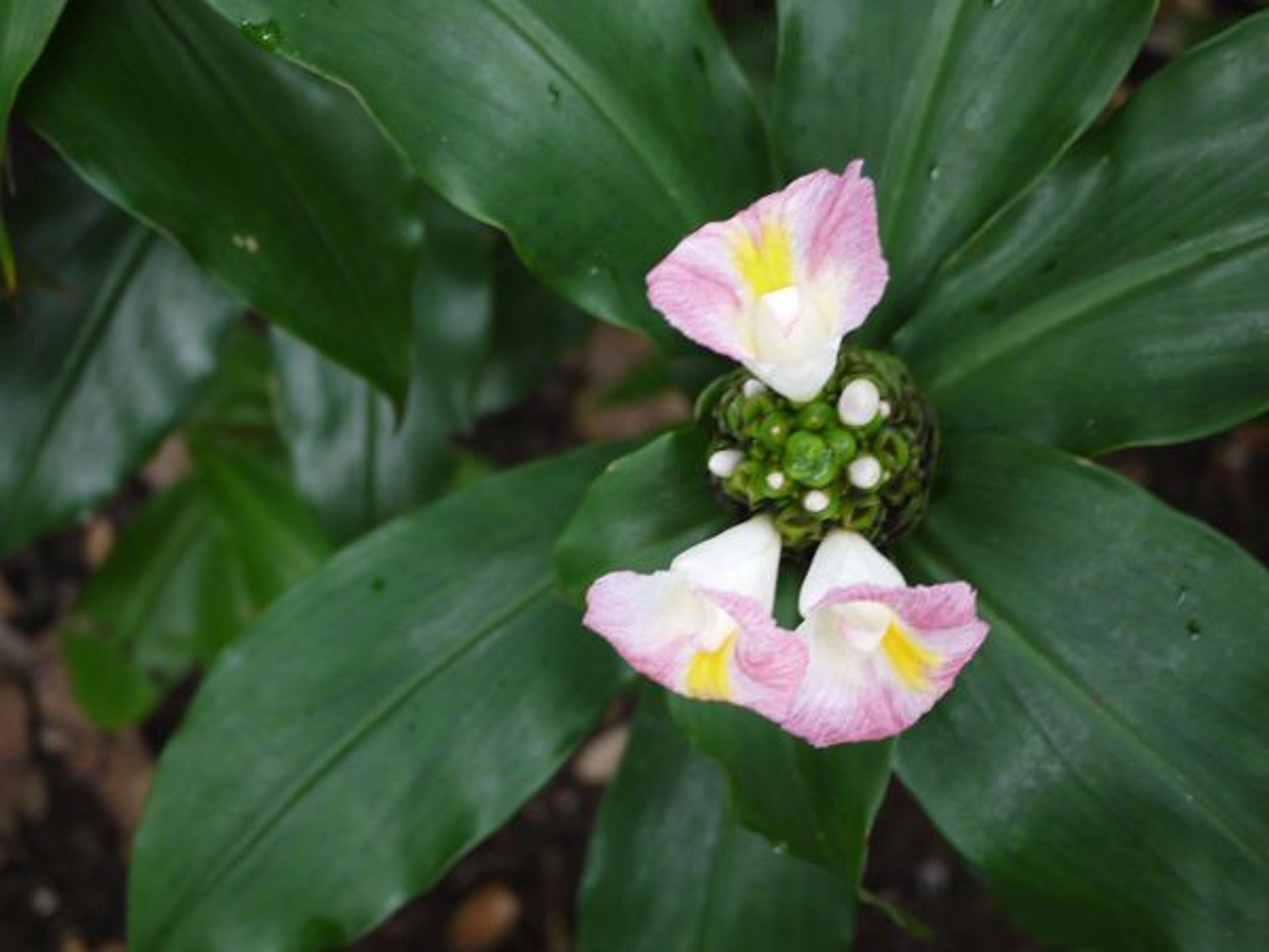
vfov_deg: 36.8
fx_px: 1430
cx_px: 634
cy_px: 476
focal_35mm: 39
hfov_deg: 47.9
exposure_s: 1/60
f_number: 2.5
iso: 250
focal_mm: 14
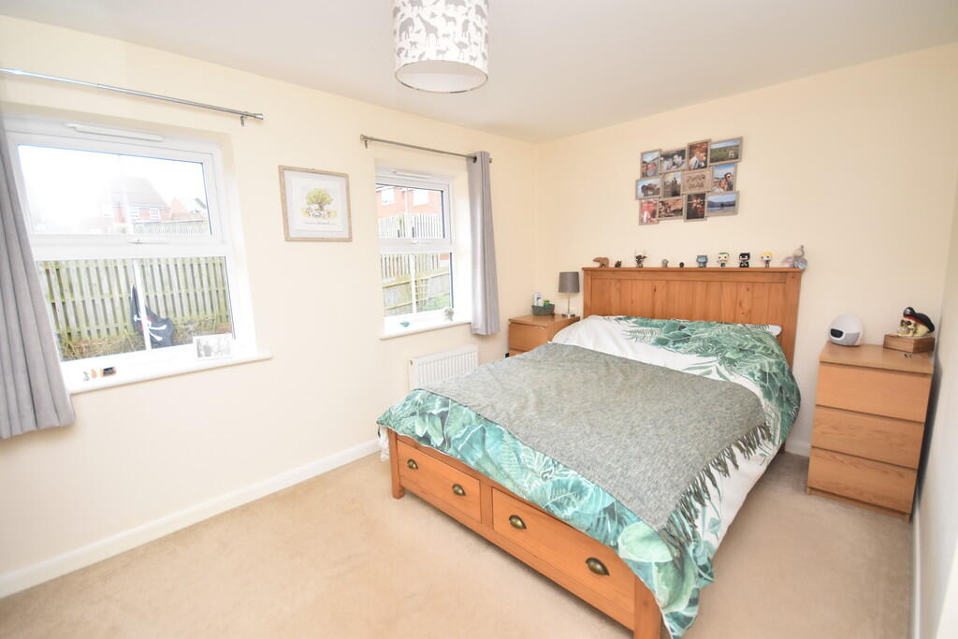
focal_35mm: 15
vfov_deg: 77.3
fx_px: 399
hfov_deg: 100.4
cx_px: 479
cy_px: 320
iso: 800
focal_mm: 10
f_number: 4.5
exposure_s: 1/160
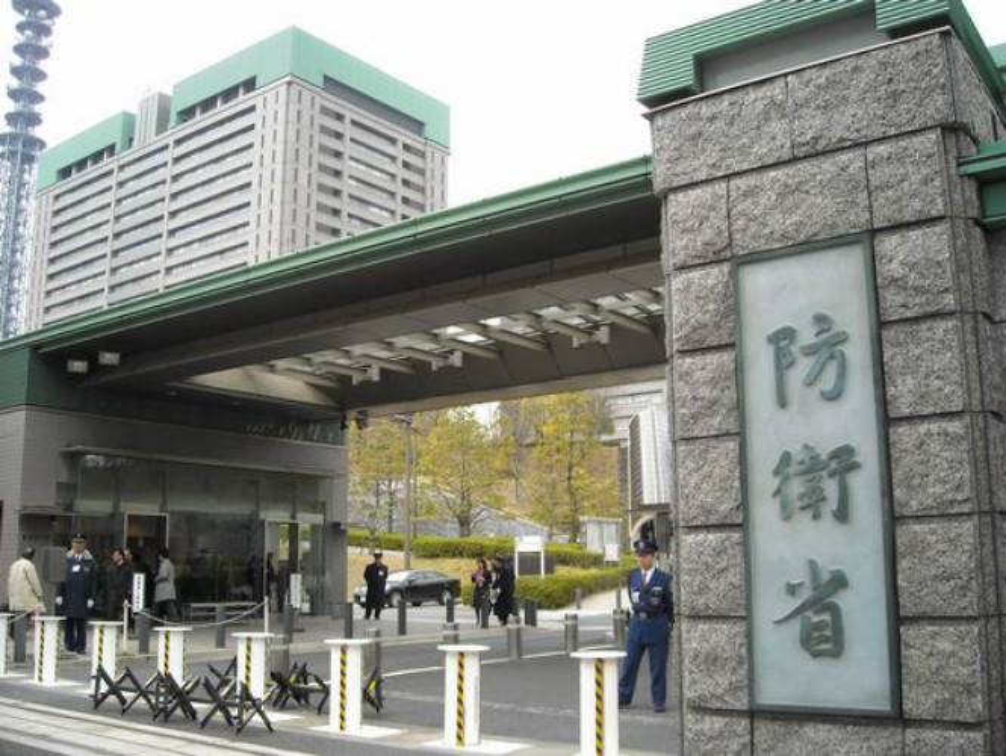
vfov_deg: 40.8
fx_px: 1018
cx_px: 503
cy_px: 378
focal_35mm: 35
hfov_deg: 52.6
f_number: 2.8
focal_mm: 5.7
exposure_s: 1/109
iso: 64
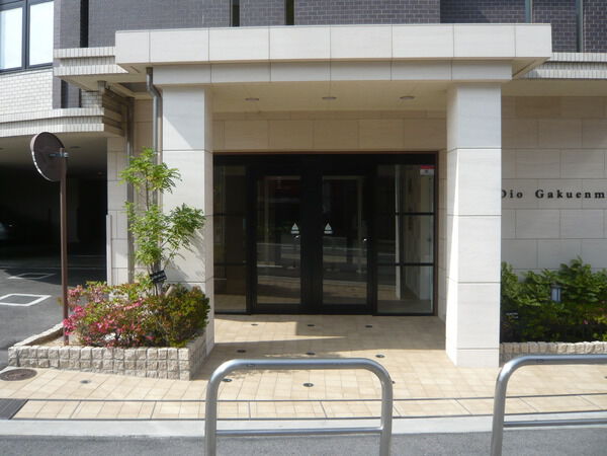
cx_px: 304
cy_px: 228
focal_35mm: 28
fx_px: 491
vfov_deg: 49.7
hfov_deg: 63.4
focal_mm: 4.6
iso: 100
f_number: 2.8
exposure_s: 1/800
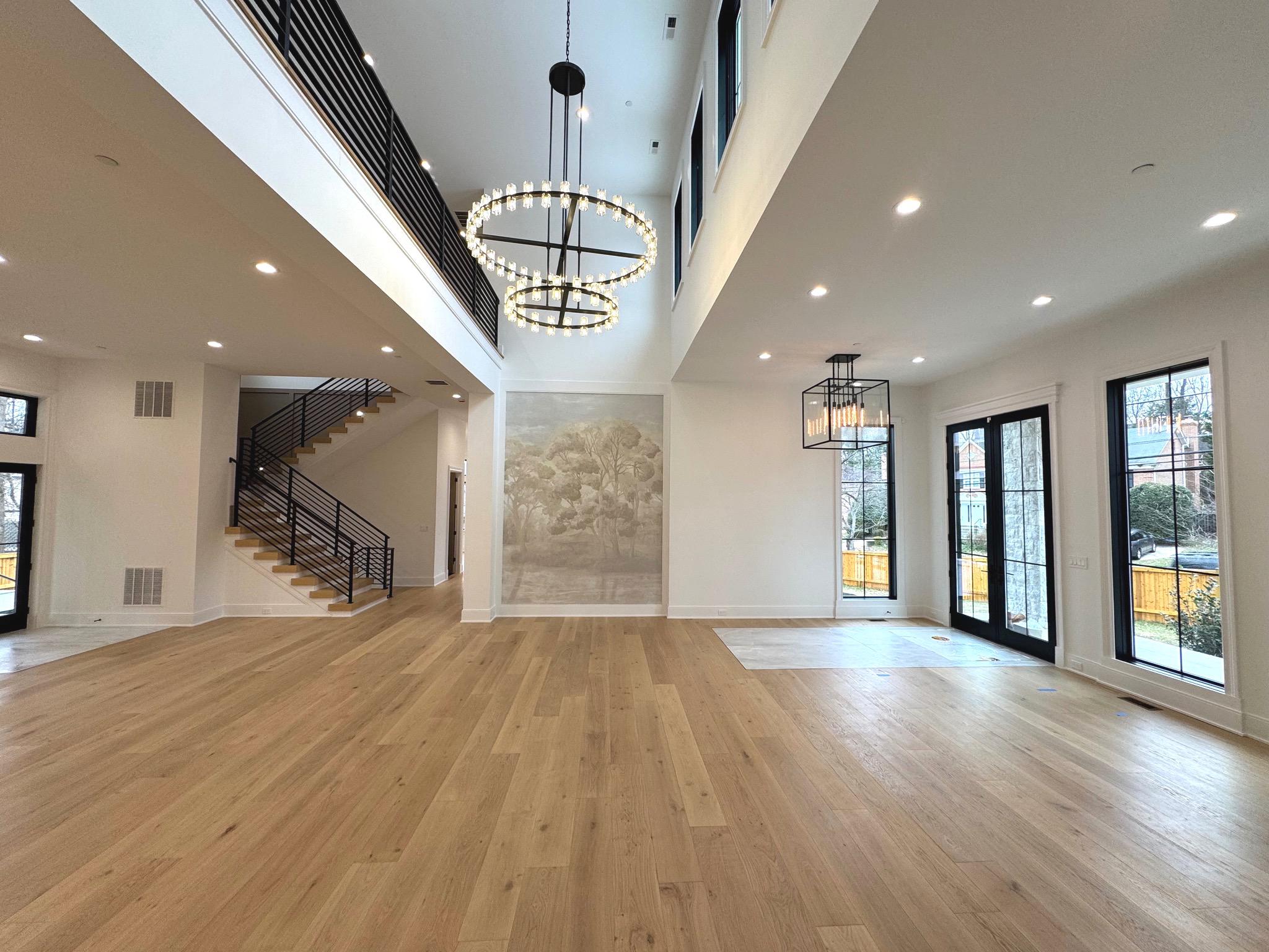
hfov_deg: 102.1
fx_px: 513
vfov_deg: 85.7
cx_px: 634
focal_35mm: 14
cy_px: 476
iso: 100
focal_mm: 2.22
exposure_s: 1/120
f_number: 2.2
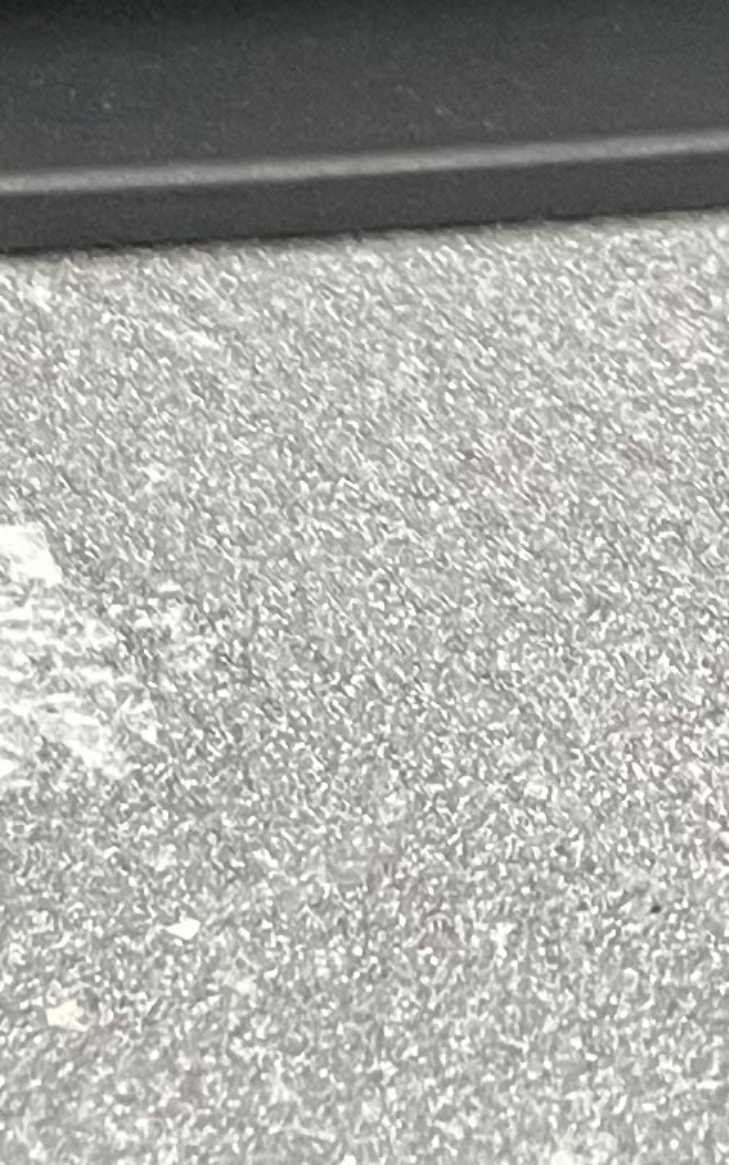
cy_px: -828
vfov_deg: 13.1
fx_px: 4638
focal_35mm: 146
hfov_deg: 8.3
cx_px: -927
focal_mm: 5.1
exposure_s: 1/36
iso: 400
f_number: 1.6
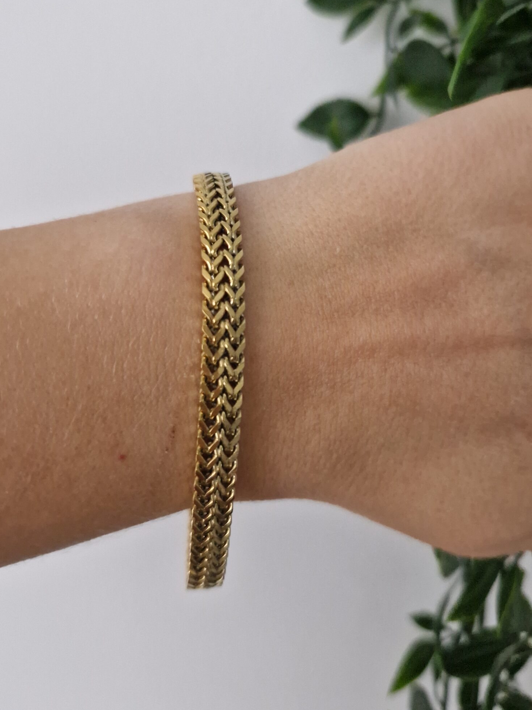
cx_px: 289
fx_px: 615
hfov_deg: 46.7
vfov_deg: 59.5
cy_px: 286
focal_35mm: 30
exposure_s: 1/100
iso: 125
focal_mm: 5.4
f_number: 1.8
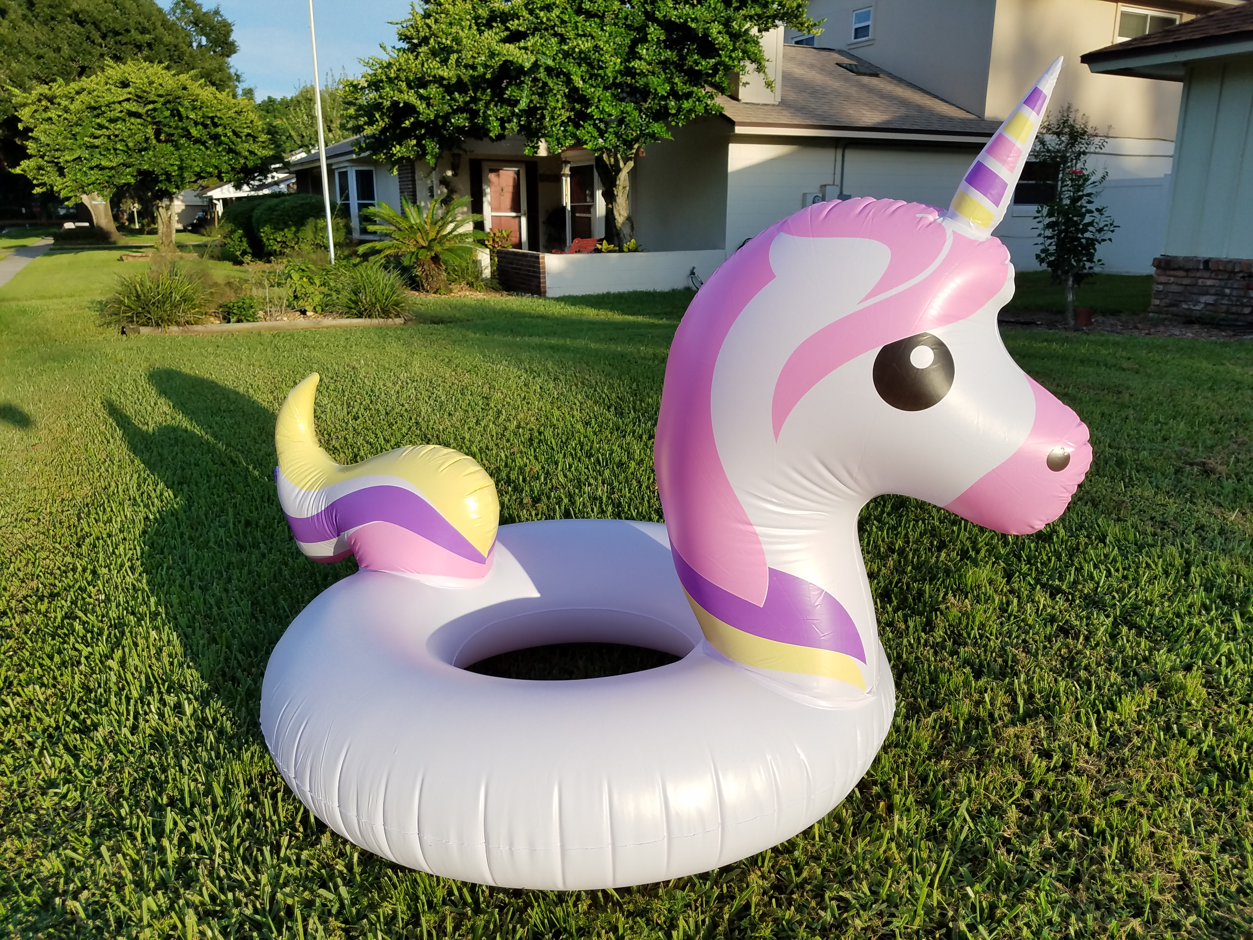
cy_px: 470
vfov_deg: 53.1
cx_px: 626
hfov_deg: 67.3
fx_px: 941
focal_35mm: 26
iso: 50
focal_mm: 4.2
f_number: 1.7
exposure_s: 1/2208
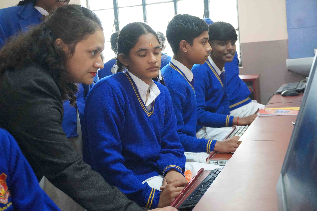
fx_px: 475
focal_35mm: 54
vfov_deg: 25.1
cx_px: 158
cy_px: 106
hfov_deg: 36.9
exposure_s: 1/125
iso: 6400
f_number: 5.6
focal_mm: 36
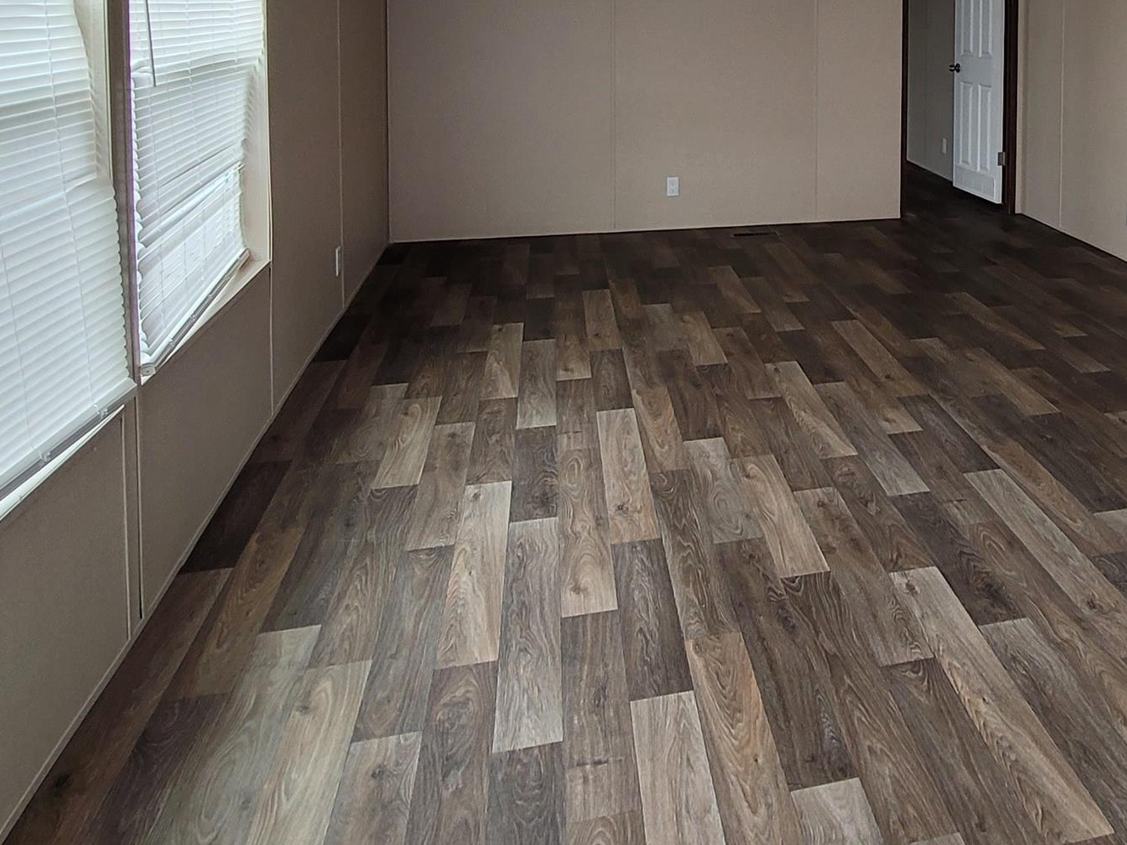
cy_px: 58
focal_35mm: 30
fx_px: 977
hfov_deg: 56.5
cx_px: 865
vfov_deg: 42.3
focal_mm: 2.2
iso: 80
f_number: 2.2
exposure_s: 1/60
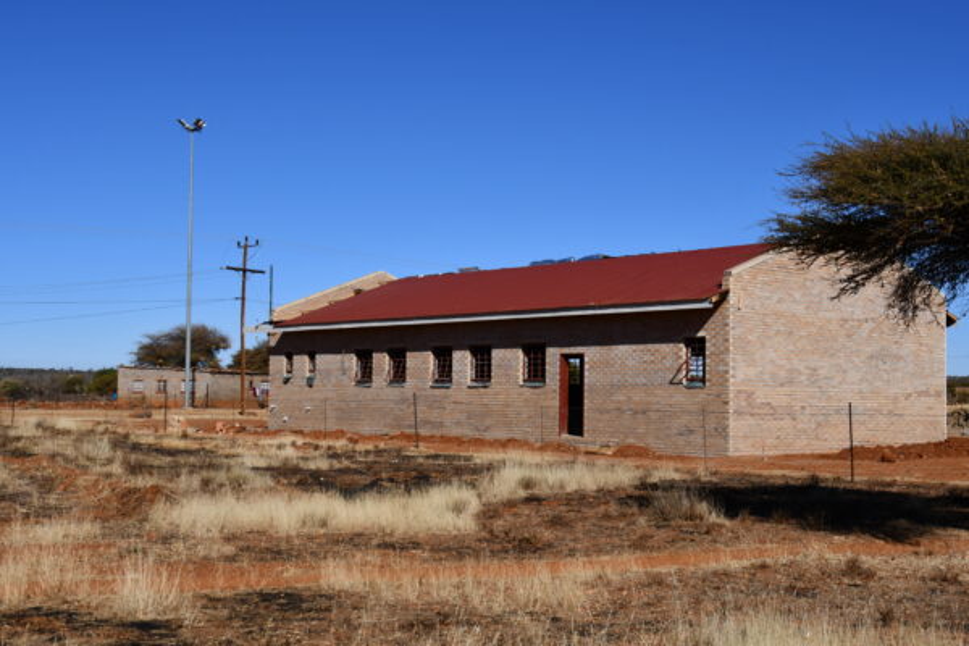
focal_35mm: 48
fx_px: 1292
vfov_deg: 28.1
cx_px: 484
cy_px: 323
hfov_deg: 41.1
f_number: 10
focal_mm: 32
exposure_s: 1/400
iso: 100
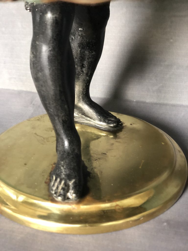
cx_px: 94
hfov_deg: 28.0
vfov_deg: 36.8
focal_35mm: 52
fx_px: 377
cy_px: 126
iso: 160
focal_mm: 6
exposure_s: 1/9
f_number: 2.4
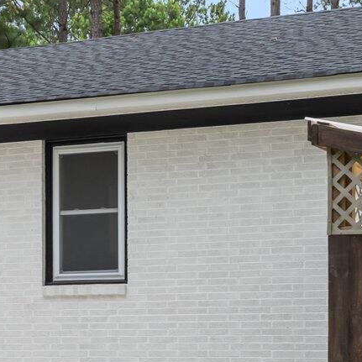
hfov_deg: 13.9
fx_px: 1432
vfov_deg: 14.4
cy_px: 220
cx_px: -91
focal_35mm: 121
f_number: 7.1
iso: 250
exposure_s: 1/160
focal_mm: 30
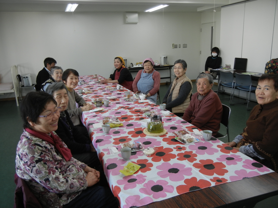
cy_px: 104
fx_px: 241
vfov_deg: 46.8
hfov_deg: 60.0
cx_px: 139
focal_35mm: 30
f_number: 3.5
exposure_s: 1/57
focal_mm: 5.4
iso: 160
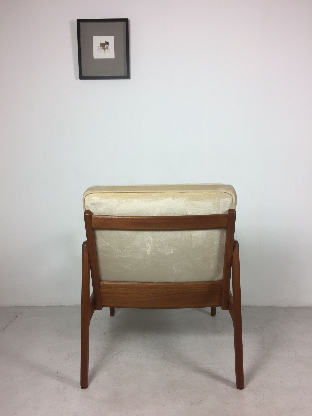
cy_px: 208
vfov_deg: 61.7
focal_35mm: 29
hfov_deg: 48.2
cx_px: 156
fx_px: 349
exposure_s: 1/100
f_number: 2.2
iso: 40
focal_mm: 4.15
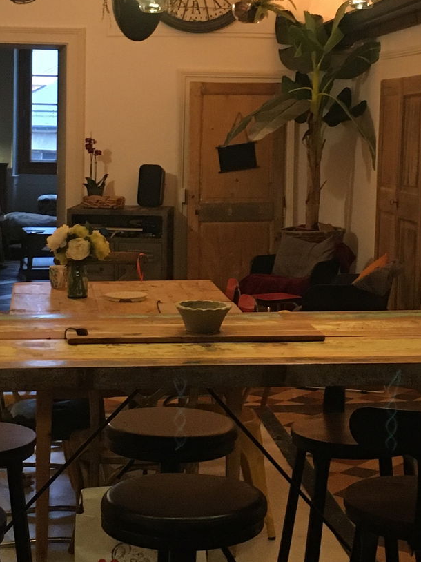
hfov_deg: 19.3
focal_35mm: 76
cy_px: 201
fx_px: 1233
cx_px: 264
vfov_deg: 25.6
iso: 200
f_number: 2.2
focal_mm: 4.15
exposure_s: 1/25
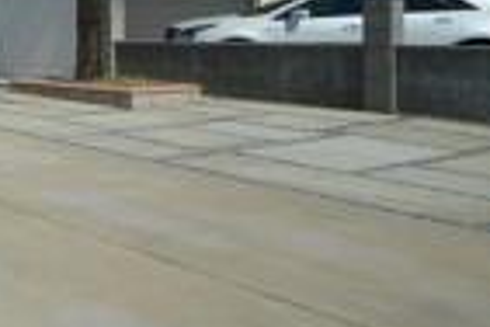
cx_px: -287
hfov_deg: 26.2
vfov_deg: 27.3
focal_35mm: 48
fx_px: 653
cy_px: 45
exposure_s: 1/320
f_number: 9
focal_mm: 10
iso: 100
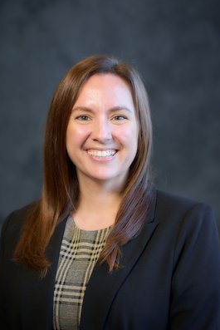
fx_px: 1245
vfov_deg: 15.1
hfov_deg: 10.1
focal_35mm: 136
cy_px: 169
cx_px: 107
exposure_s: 1/250
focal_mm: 131
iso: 3200
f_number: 3.5
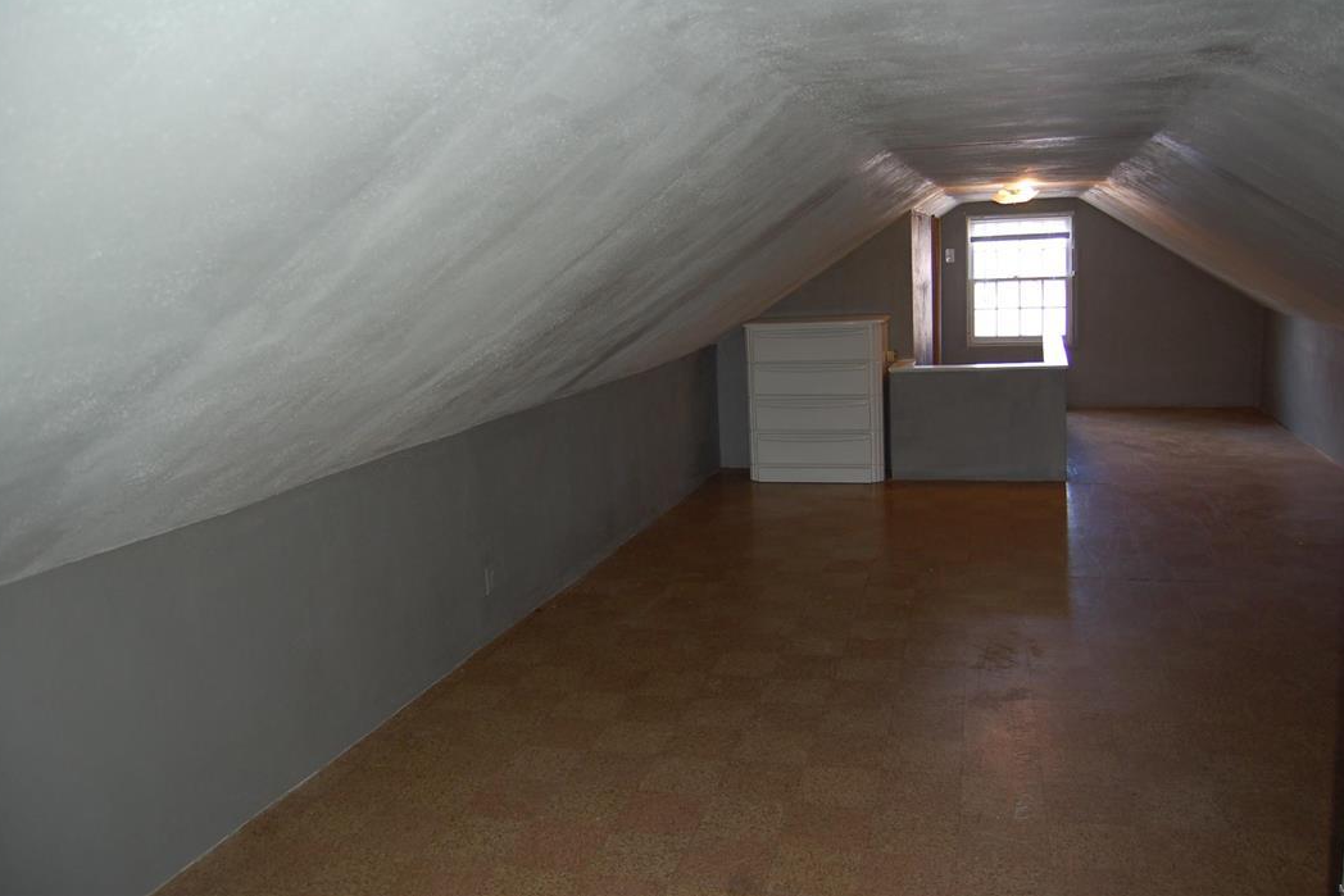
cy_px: 435
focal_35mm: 28
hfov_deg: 65.5
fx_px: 1045
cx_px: 679
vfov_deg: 46.4
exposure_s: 1/60
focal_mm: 18
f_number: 3.5
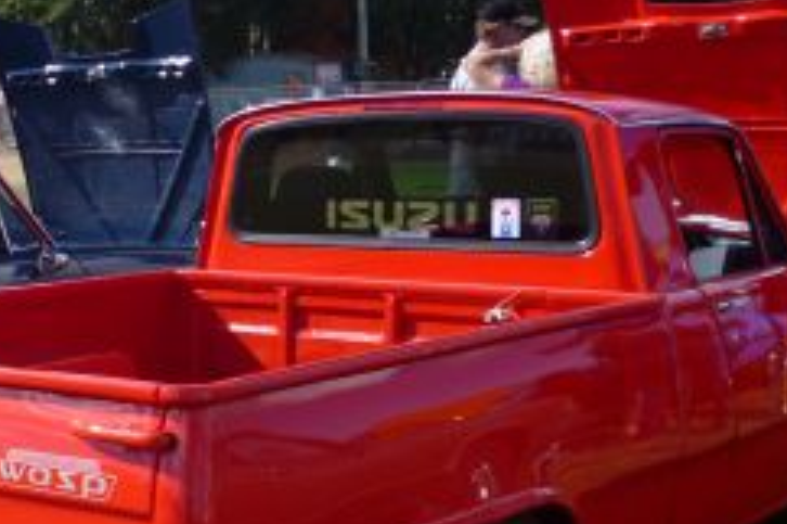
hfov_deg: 24.7
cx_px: -52
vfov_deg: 17.6
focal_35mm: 77
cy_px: 387
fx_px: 1682
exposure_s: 1/125
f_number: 9
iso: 100
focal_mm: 5
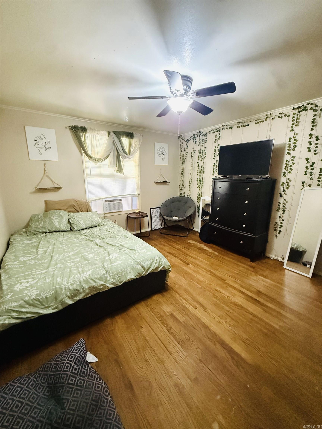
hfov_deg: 85.7
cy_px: 214
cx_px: 161
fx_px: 174
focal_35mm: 14
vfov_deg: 102.1
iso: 1250
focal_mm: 2.22
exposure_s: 1/60
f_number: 2.2
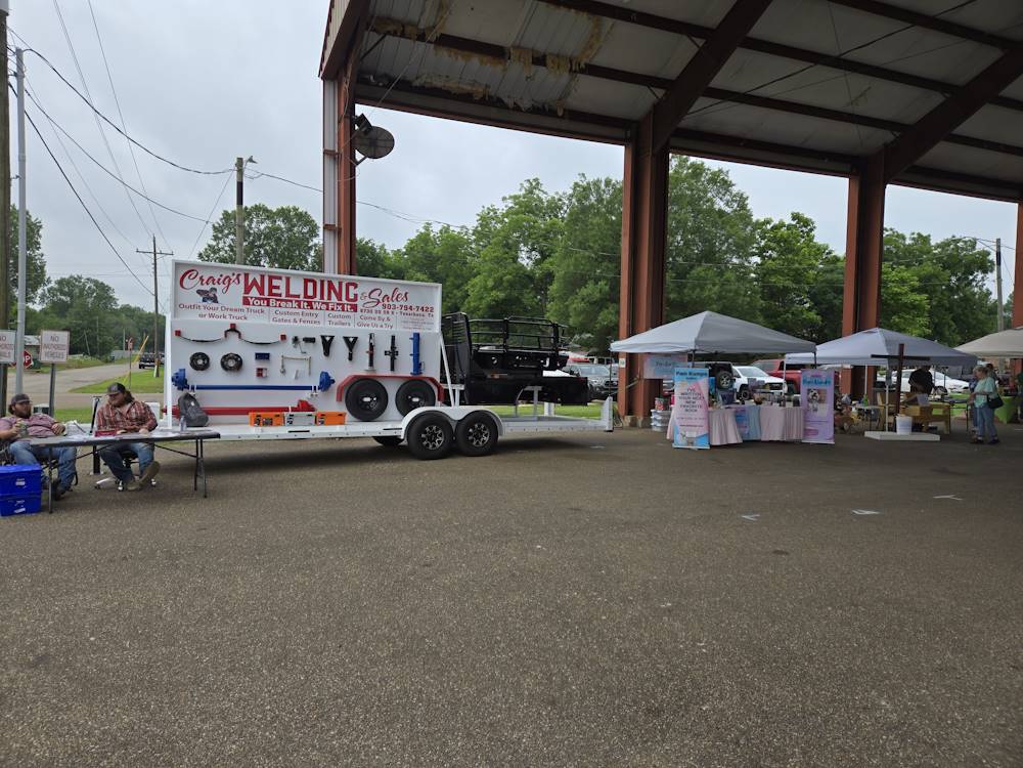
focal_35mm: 23
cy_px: 384
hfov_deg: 73.9
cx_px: 512
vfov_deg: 58.9
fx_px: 680
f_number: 1.8
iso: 25
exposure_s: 1/1064
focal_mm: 5.4
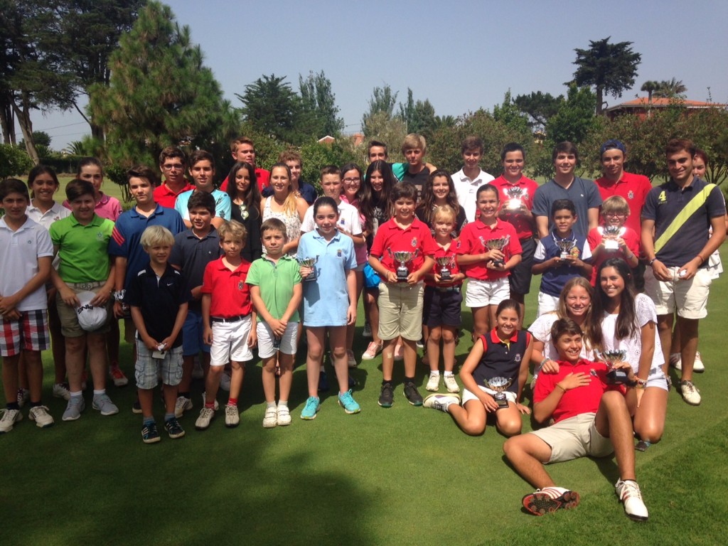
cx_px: 364
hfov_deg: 55.4
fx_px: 694
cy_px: 273
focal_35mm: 33
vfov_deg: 42.9
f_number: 2.4
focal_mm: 4.12
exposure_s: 1/1695
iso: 50
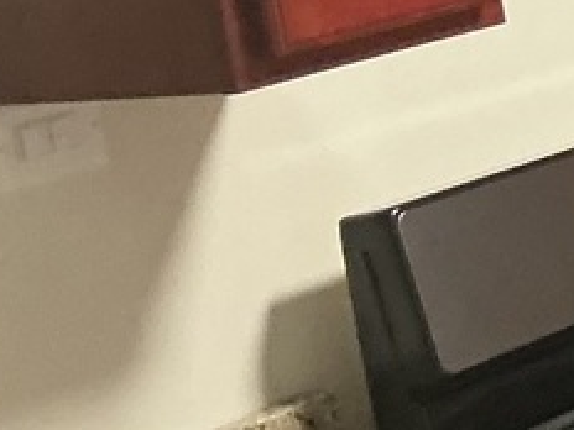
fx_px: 2985
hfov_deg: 9.0
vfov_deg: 8.2
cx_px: 1705
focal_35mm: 180
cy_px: 5
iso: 250
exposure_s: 1/60
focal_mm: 3
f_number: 1.8
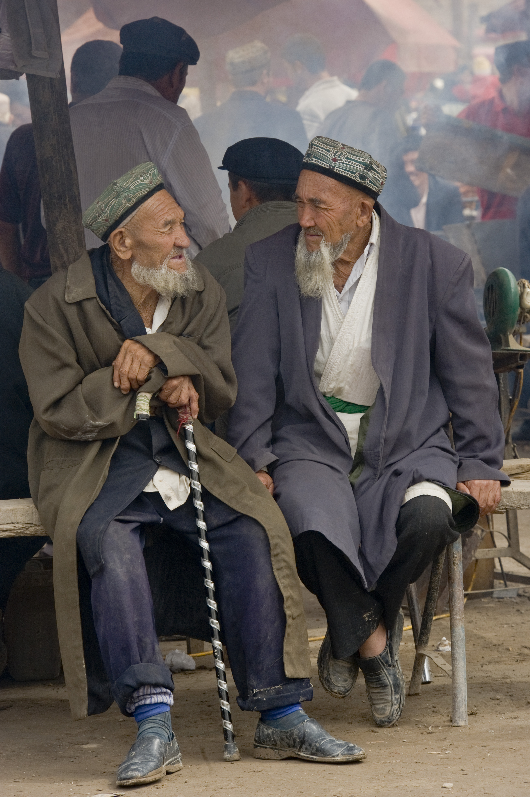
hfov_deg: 7.6
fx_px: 3980
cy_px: 398
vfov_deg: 11.4
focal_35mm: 180
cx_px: 265
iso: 400
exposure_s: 1/320
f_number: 11
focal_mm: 180
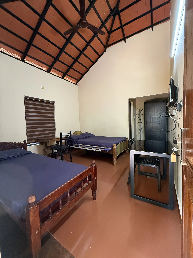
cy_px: 129
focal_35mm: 14
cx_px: 96
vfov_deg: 102.1
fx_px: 104
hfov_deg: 85.7
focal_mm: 2.22
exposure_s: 1/50
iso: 640
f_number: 2.2
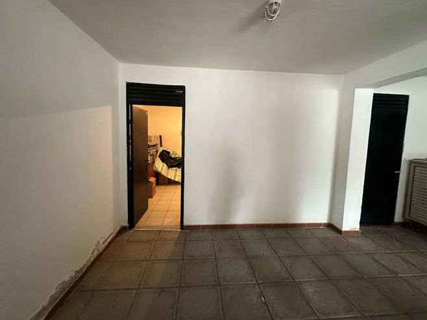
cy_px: 152
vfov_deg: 81.6
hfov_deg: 98.2
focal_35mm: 15
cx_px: 213
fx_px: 185
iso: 640
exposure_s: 1/50
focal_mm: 2.22
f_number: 2.2
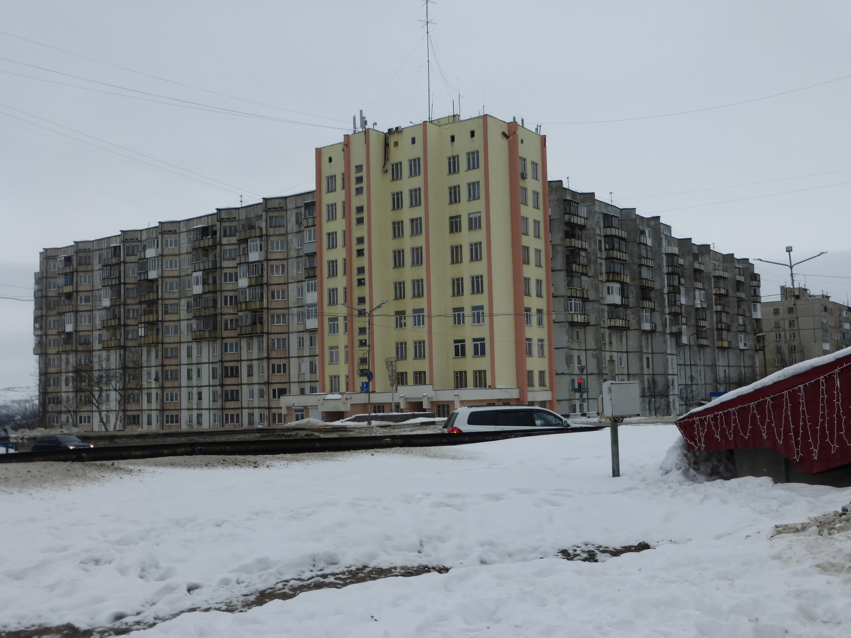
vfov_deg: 41.8
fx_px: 836
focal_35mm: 34
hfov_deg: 54.0
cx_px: 426
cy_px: 319
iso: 100
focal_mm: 6.1
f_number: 3.7
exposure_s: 1/400
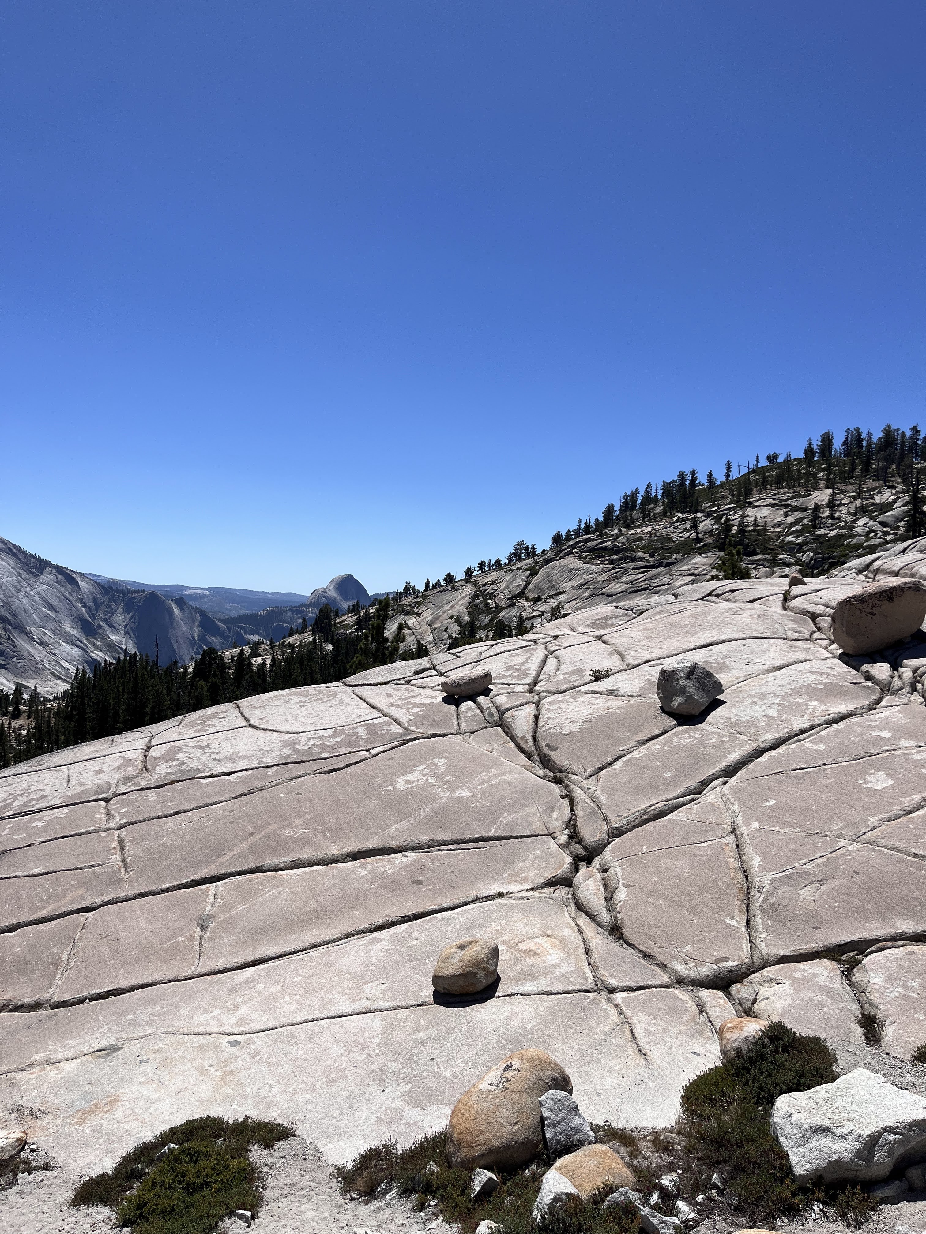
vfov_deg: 67.3
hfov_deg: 53.1
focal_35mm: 26
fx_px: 927
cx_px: 463
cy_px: 617
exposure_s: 1/7353
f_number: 1.6
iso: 50
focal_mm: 5.1
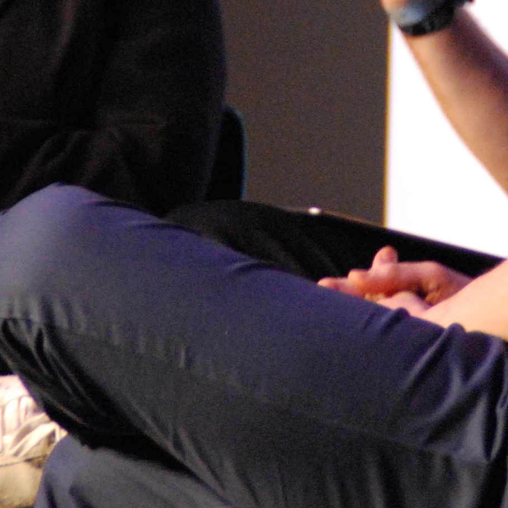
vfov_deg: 2.9
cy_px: -116
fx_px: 10128
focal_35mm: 610
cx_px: 331
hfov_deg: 2.9
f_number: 6
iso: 1600
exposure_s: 1/40
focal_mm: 112
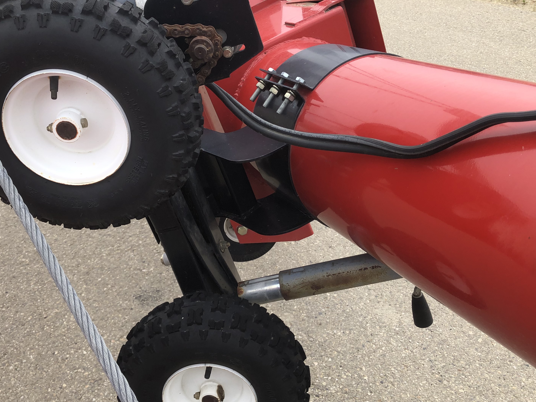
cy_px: 206
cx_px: 257
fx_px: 619
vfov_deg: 36.0
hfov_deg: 46.8
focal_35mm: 40
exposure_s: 1/533
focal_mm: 3.99
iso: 20
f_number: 1.8
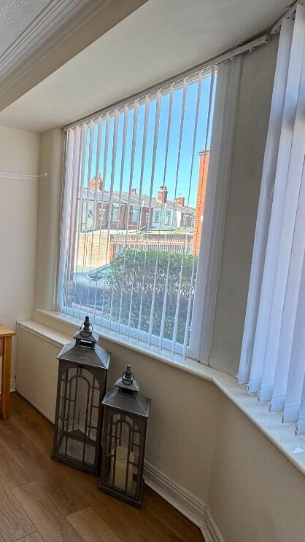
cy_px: 266
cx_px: -40
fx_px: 302
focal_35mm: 21
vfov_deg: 83.9
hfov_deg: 41.2
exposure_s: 1/99
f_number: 2.2
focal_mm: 2.22
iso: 64
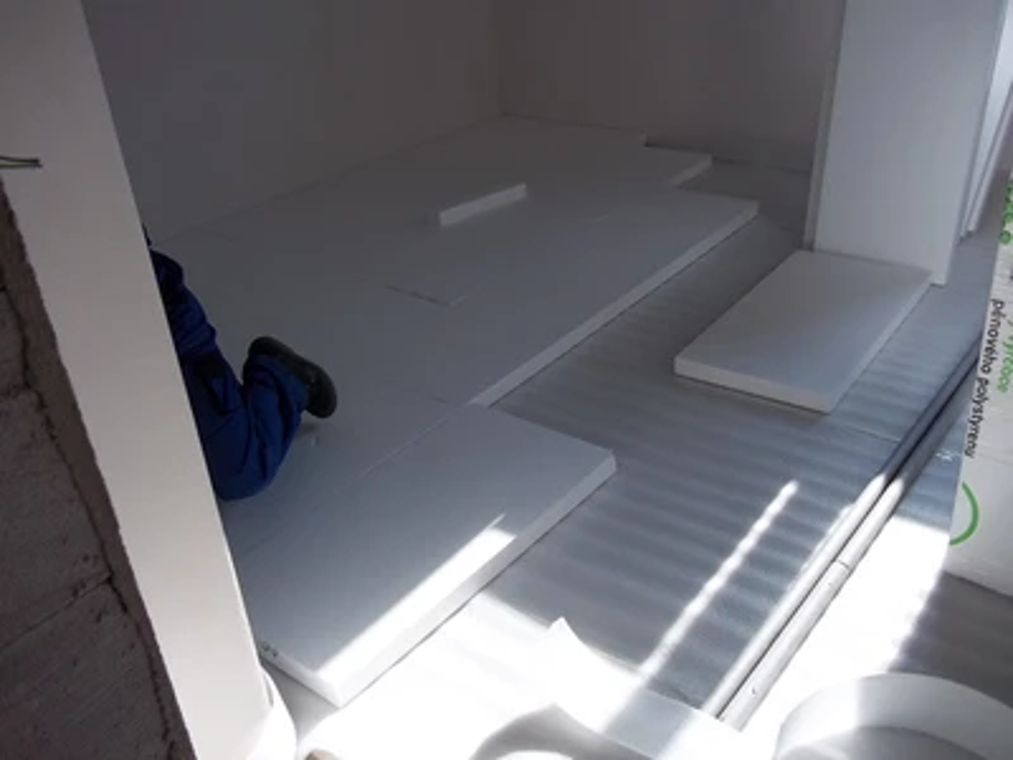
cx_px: 506
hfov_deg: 56.8
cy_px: 380
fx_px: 936
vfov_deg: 44.2
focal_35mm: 32
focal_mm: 5.7
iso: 80
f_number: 2.9
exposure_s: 1/400
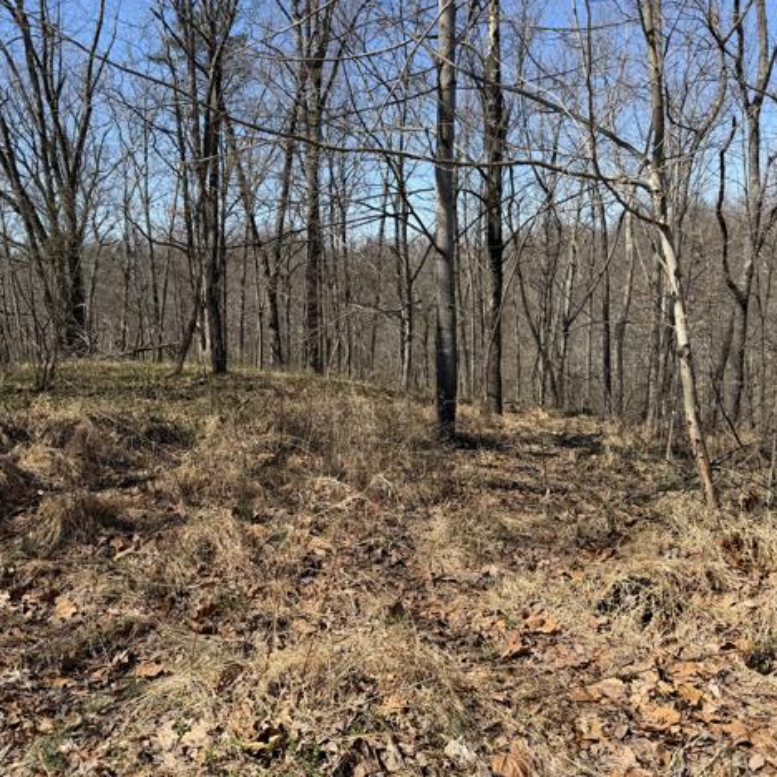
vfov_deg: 55.6
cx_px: 299
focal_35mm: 29
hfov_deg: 55.1
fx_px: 736
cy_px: 380
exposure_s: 1/3145
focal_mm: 6.76
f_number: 1.78
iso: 80
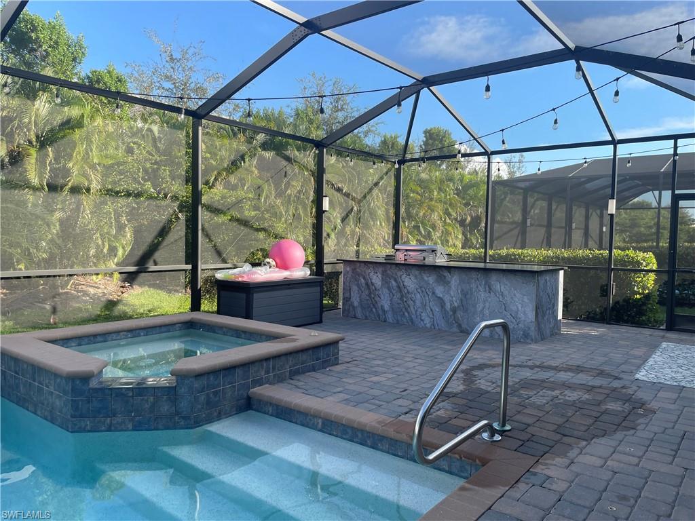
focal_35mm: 26
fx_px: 522
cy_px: 260
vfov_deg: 53.1
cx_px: 348
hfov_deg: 67.3
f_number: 1.6
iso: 32
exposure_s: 1/690
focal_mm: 4.2
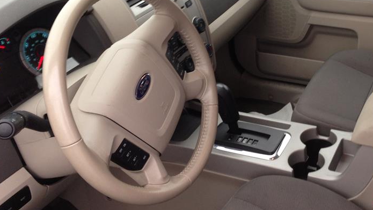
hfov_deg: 38.7
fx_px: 524
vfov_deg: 22.5
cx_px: 252
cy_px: 70
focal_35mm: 53
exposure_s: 1/20
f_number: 2.4
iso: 64
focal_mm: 4.13
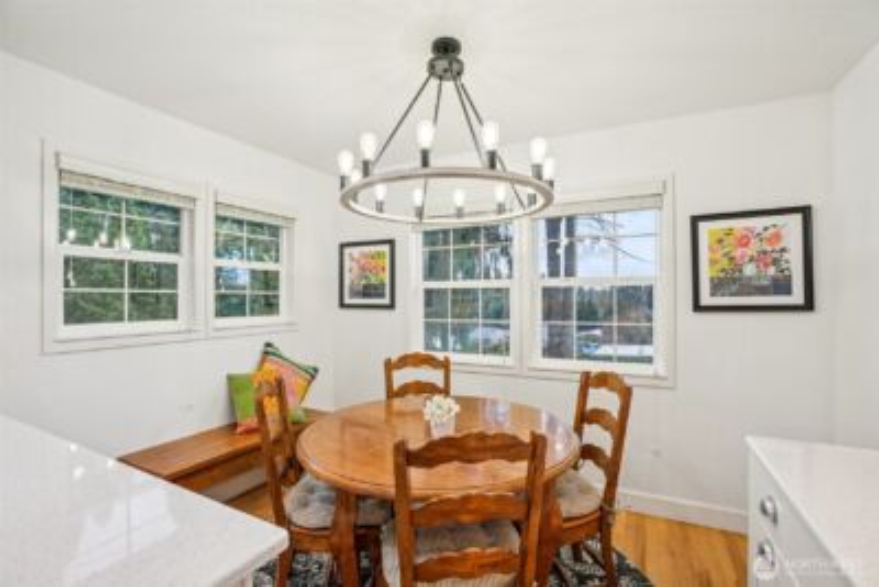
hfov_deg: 96.7
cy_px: 294
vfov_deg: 73.8
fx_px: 391
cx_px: 440
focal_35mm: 16
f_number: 8
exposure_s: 1/50
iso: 400
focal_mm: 16
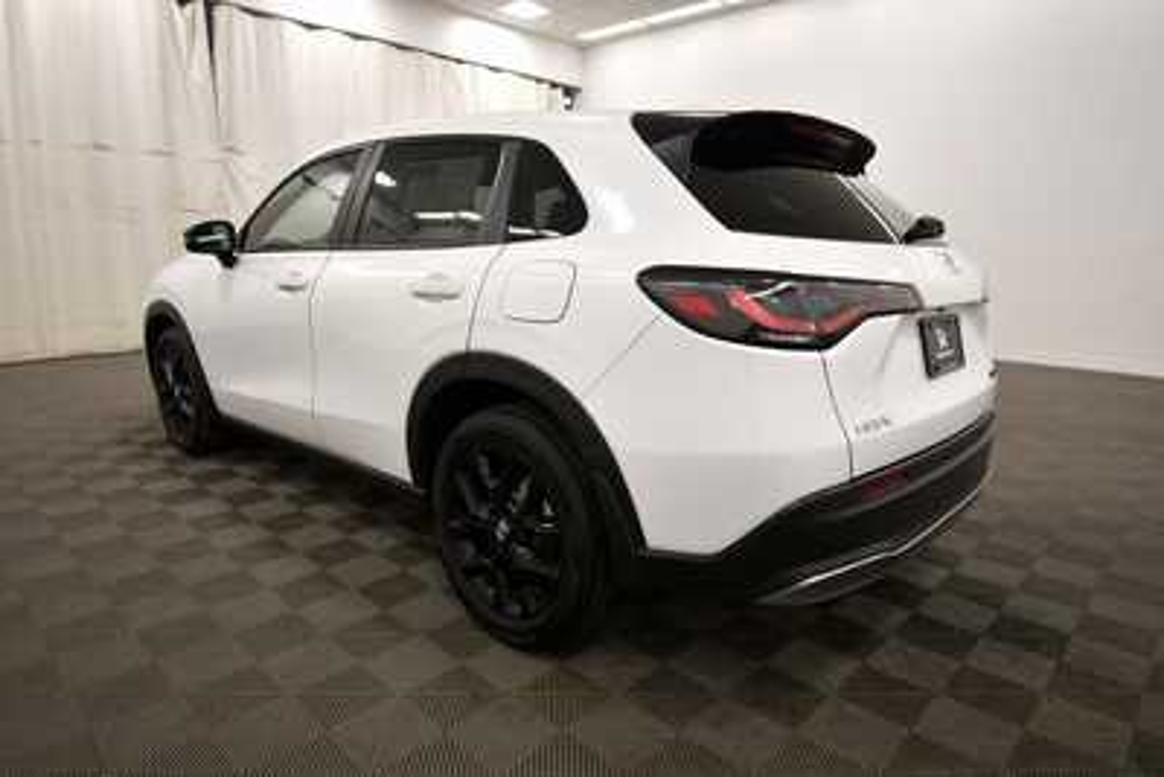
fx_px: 679
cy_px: 388
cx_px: 582
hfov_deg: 81.2
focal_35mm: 21
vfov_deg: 59.5
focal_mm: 14
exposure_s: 1/250
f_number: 5
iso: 800
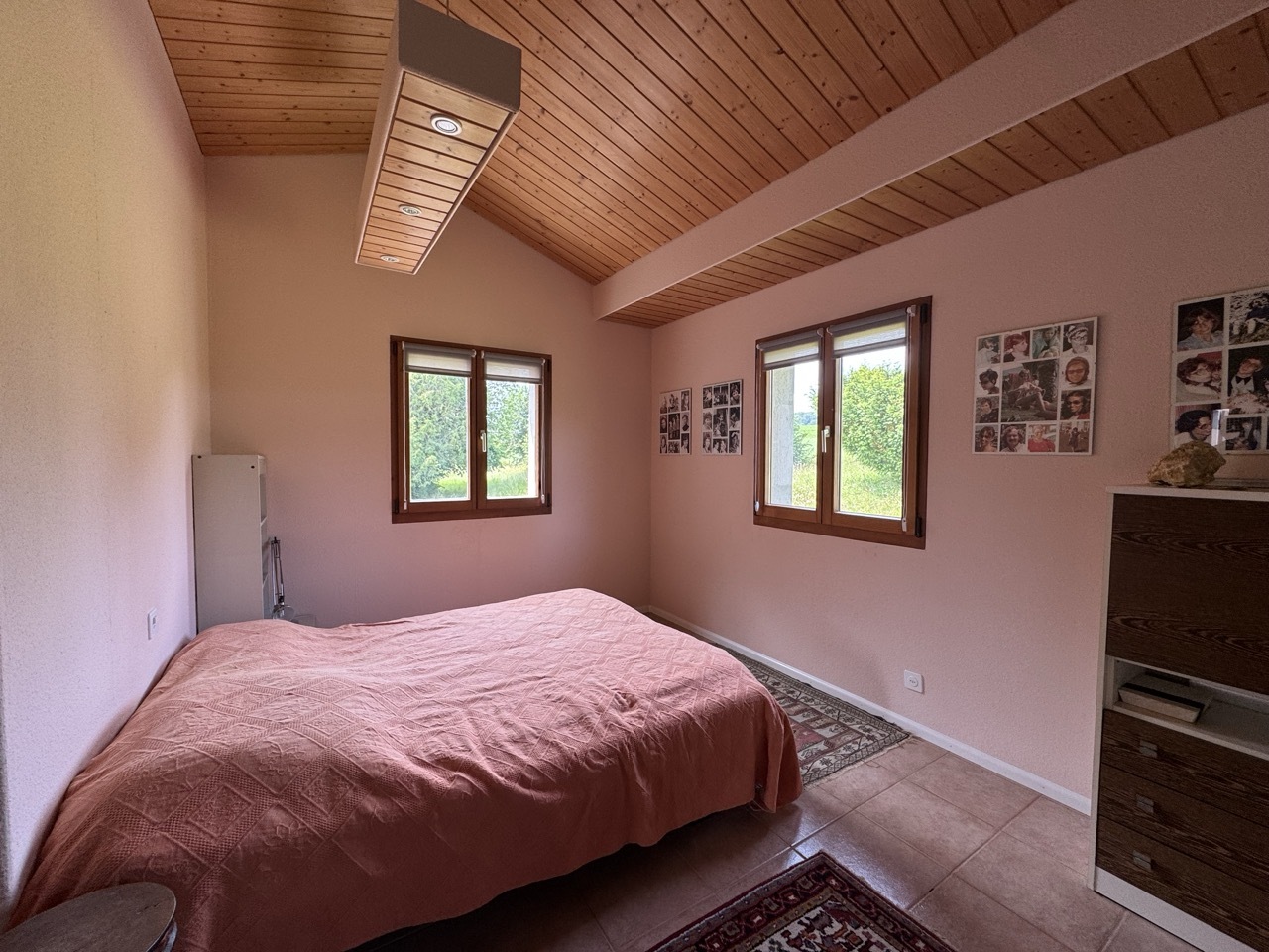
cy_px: 476
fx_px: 513
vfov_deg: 85.7
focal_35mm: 14
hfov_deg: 102.1
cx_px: 634
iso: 100
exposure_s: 1/99
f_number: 2.2
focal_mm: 2.22
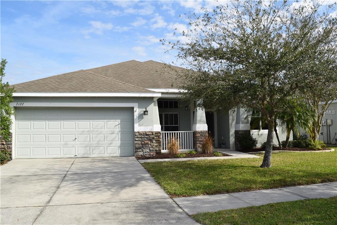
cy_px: 112
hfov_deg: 61.9
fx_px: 281
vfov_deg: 43.6
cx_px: 168
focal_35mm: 30
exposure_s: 1/200
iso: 100
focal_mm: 20
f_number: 10
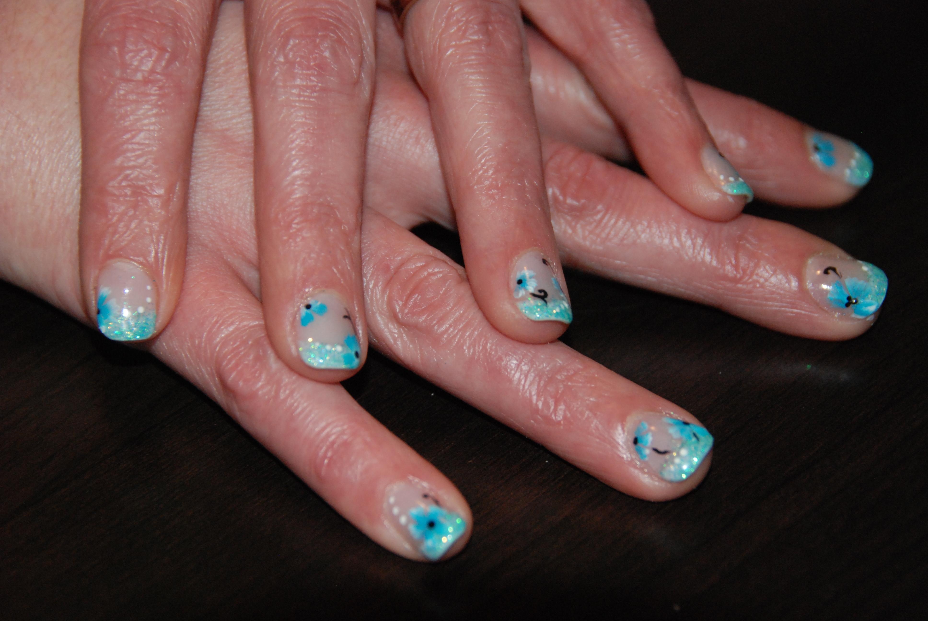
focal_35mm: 105
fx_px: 2710
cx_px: 464
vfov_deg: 13.1
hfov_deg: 19.4
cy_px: 310
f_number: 5
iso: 800
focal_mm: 70
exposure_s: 1/60
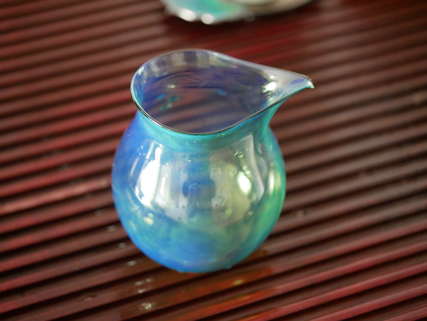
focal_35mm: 90
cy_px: 160
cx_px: 214
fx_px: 1111
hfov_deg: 21.8
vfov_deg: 16.4
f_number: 2.8
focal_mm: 45
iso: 3200
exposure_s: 1/60
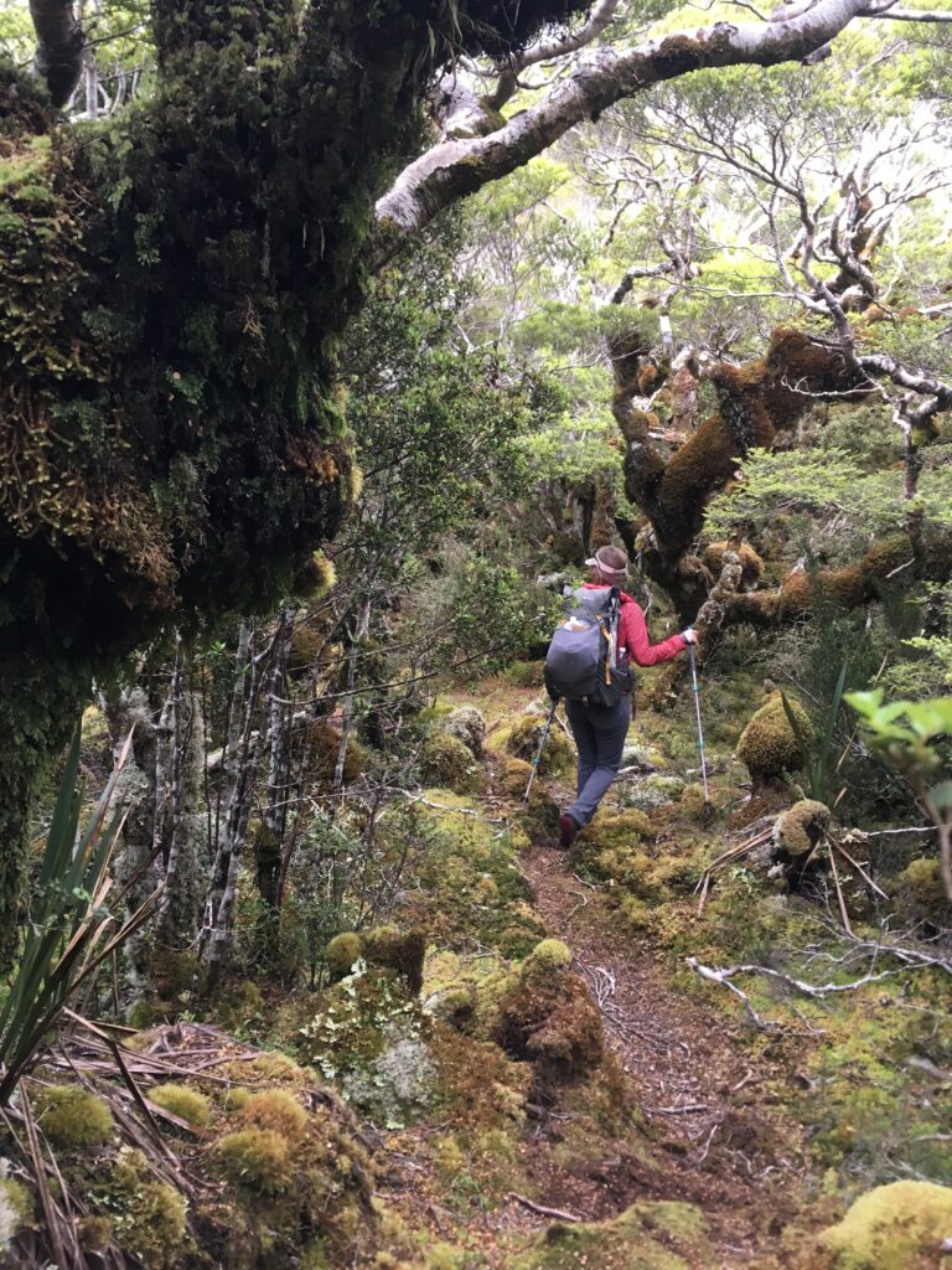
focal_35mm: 29
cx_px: 476
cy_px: 635
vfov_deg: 61.7
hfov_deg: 48.2
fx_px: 1063
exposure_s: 1/33
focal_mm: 4.15
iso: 40
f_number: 2.2
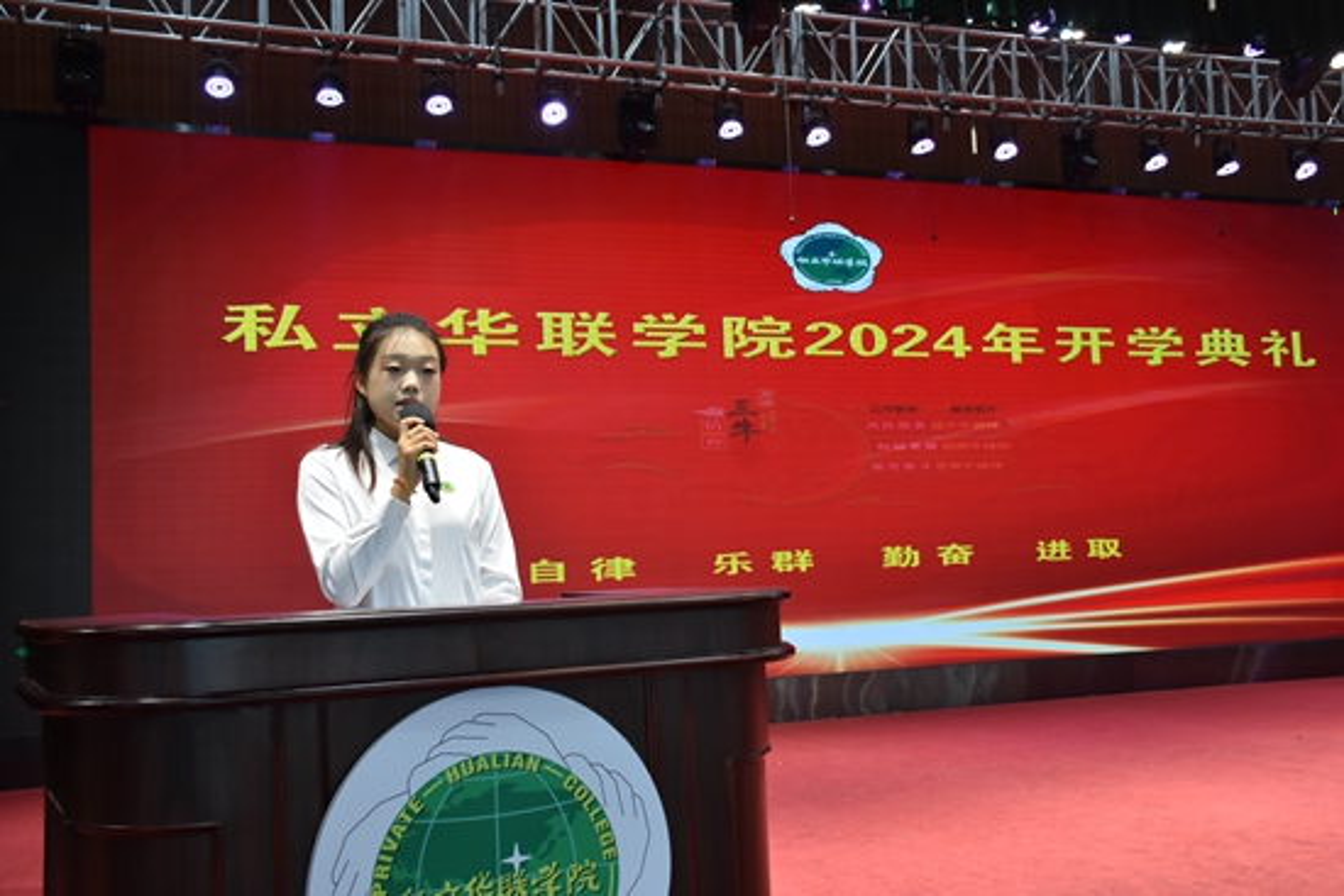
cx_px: 672
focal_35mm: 36
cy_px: 448
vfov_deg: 36.9
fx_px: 1344
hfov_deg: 53.1
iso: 1000
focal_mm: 24
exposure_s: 1/100
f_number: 5
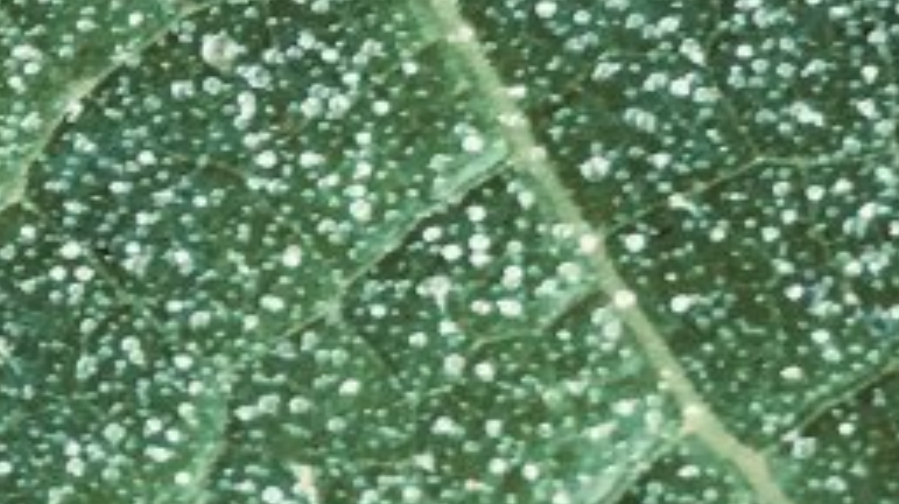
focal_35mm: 197
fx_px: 4692
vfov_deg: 6.1
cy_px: 350
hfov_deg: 10.3
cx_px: -707
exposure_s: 1/33
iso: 40
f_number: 2.2
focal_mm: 4.15
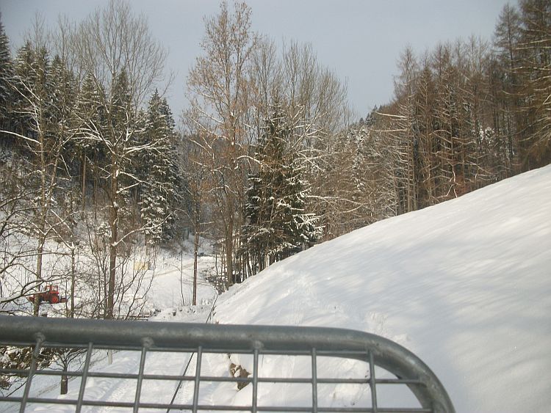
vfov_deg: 45.5
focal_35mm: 31
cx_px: 276
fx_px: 494
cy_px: 206
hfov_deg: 58.3
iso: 80
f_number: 8.8
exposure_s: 1/134
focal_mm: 5.7
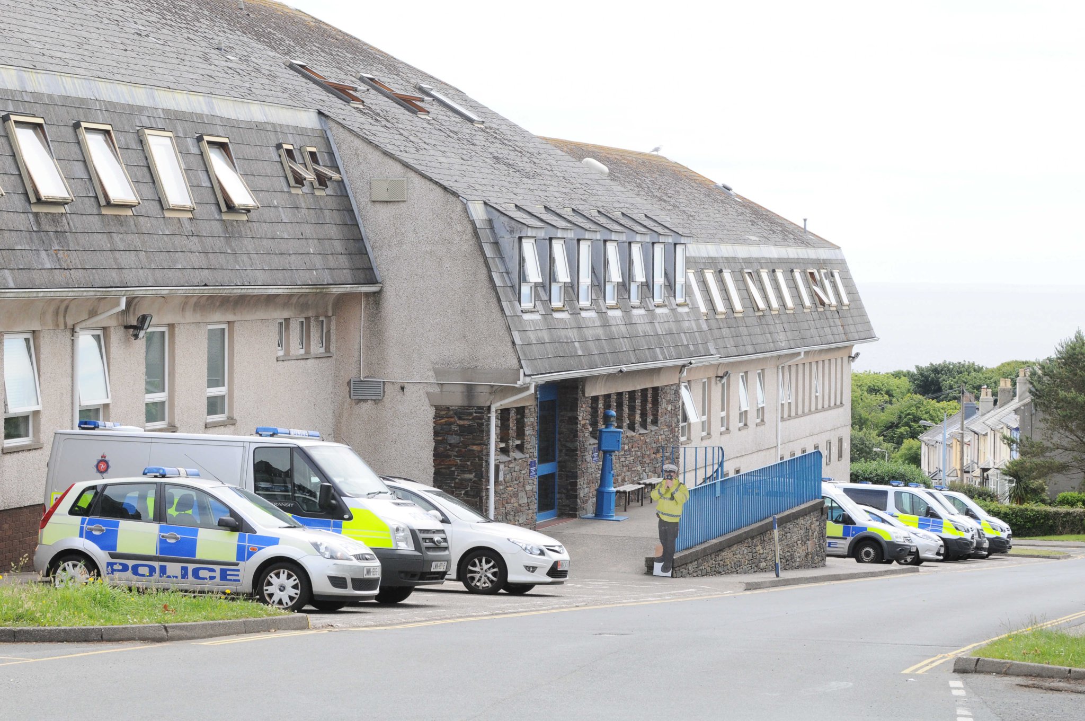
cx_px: 542
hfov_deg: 18.2
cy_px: 360
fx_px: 3386
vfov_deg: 12.1
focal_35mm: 112
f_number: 9
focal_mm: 75
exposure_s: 1/320
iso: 500
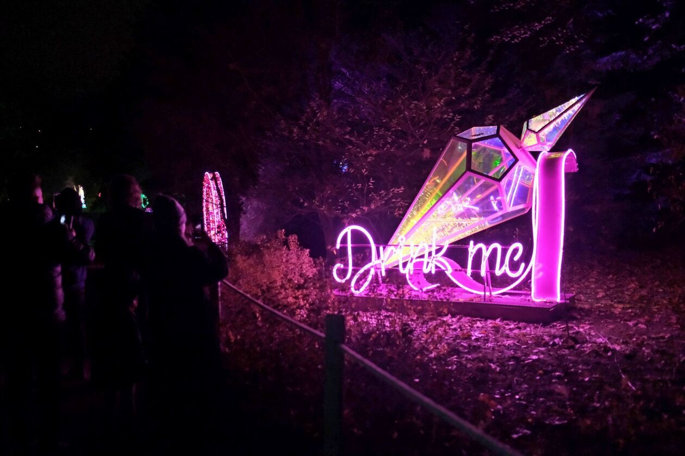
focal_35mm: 35
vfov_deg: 37.9
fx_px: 666
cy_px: 228
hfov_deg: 54.4
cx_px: 342
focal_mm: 23
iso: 3200
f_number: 1.4
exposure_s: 1/900
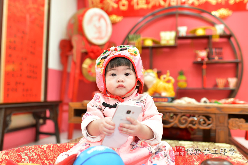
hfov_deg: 54.4
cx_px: 124
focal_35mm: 35
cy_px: 82
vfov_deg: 37.9
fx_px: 241
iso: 320
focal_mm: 35
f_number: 2.8
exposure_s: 1/200
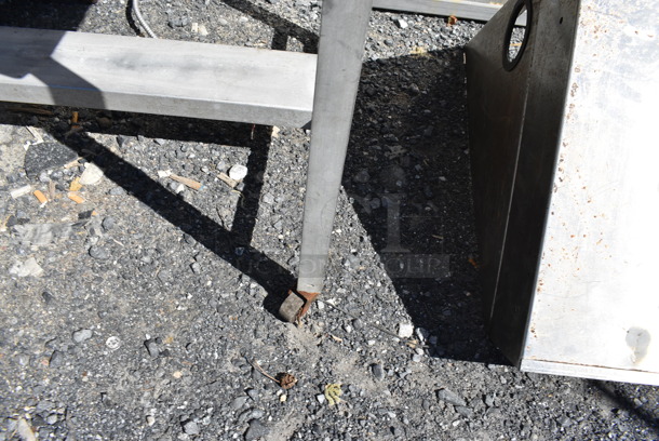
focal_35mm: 27
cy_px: 220
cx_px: 330
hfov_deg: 67.3
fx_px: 495
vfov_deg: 48.0
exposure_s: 1/250
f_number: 8
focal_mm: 18
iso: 100
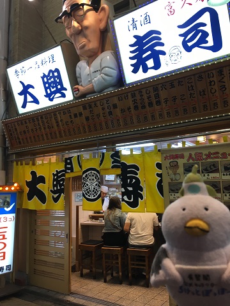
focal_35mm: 29
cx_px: 115
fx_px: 257
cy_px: 153
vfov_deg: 61.7
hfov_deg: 48.2
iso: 25
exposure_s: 1/30
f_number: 2.2
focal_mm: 4.15
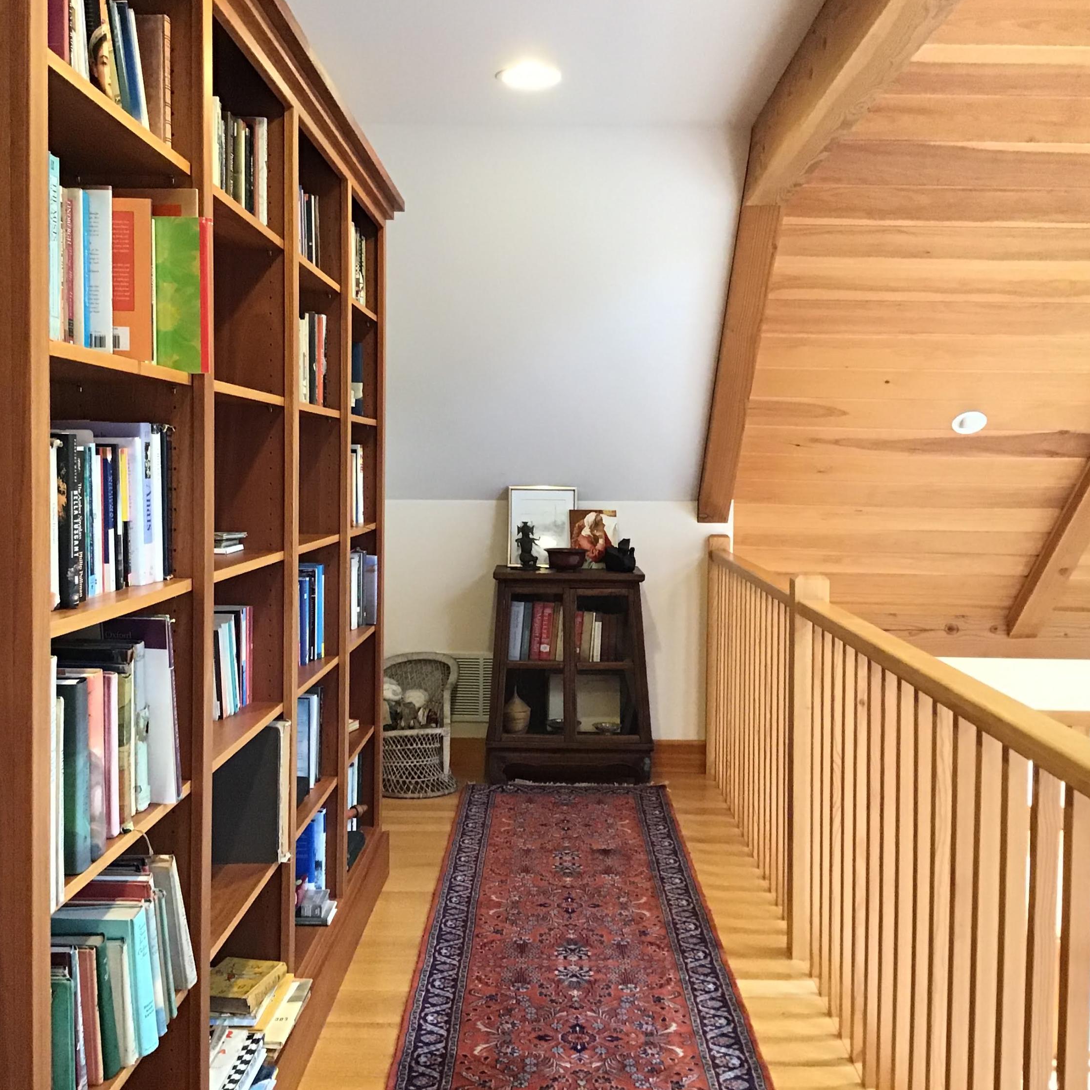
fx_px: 1318
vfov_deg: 44.9
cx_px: 522
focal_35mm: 37
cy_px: 540
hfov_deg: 44.9
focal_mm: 3.3
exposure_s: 1/30
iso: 160
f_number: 2.4
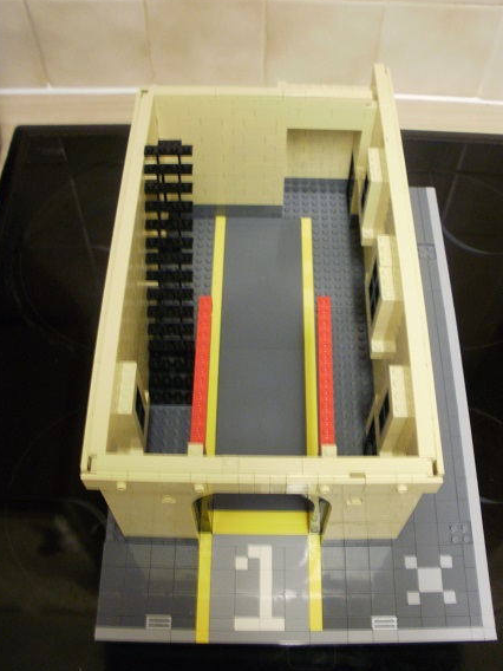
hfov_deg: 37.7
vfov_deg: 49.0
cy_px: 338
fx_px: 736
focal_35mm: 38
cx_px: 259
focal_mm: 6.3
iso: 200
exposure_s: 1/2
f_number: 3.5
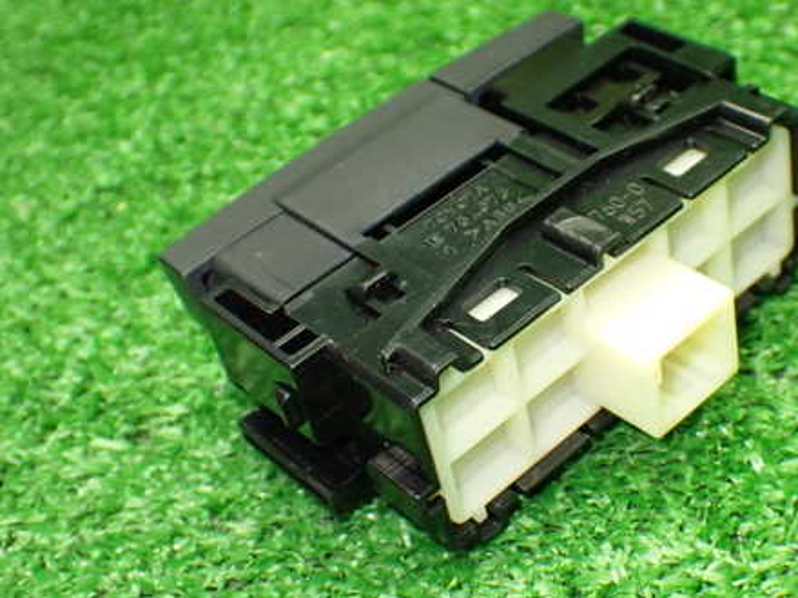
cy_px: 277
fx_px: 1383
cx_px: 515
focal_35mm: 60
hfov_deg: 32.0
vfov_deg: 24.4
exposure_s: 1/60
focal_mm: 7.84
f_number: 2.9
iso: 800
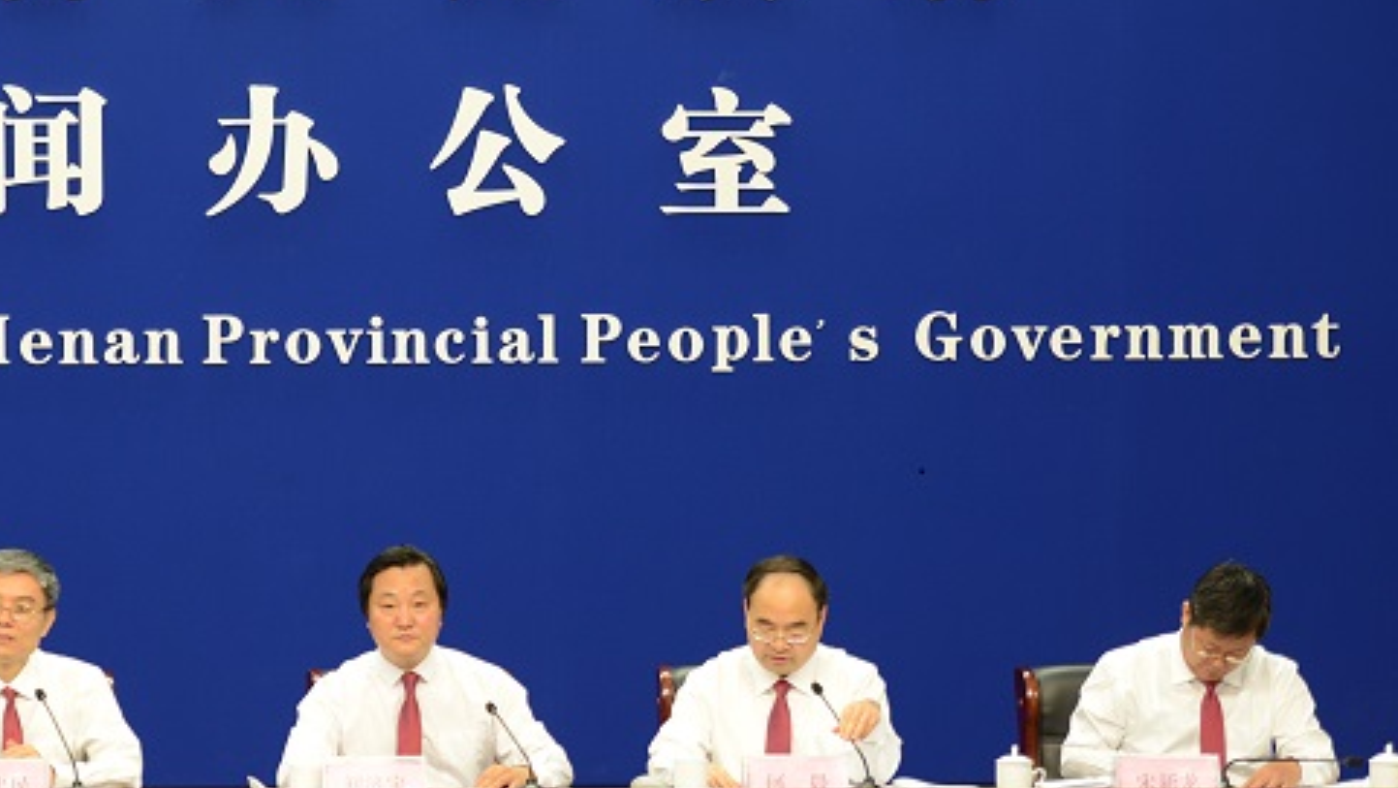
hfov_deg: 11.7
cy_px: 457
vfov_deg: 6.6
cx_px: 253
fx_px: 6786
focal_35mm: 183
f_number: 2.8
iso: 500
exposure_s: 1/80
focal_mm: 105
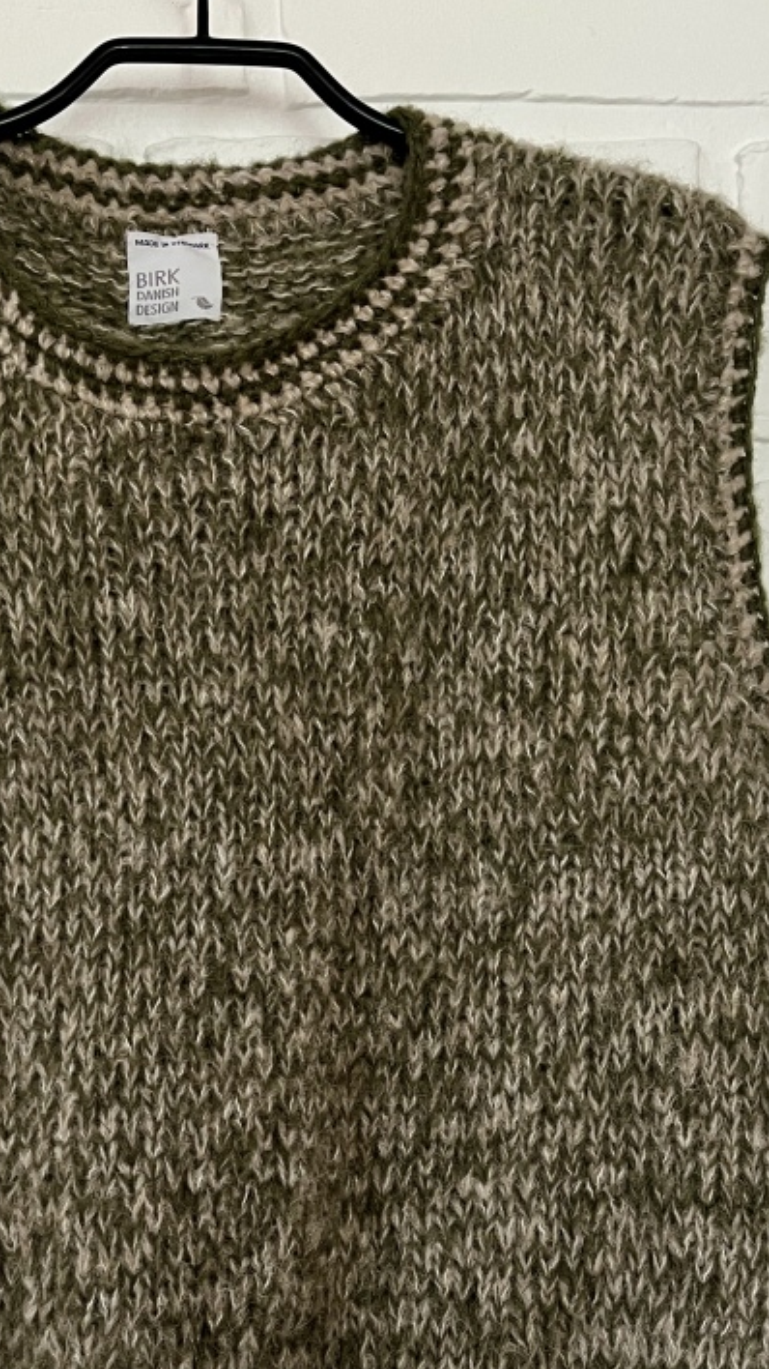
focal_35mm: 40
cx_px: 205
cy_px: 949
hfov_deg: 29.3
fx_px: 1451
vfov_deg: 49.3
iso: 80
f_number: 1.6
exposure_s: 1/50
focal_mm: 5.1
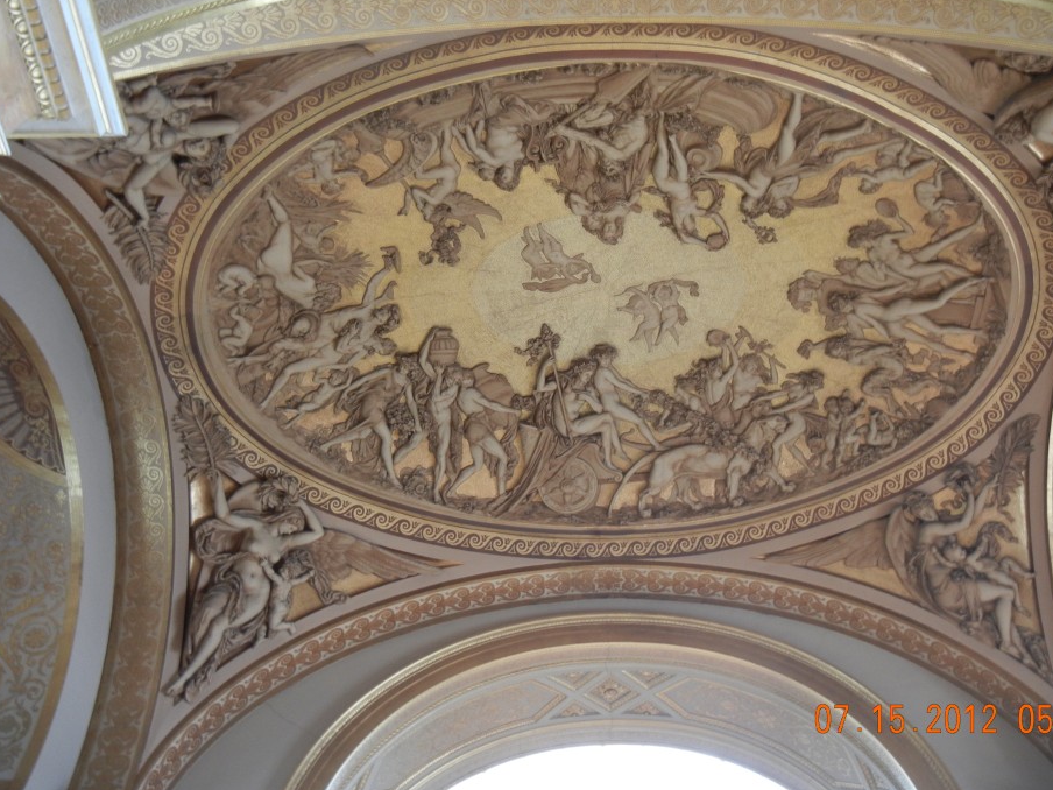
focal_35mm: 34
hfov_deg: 53.8
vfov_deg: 41.8
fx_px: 1034
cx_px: 585
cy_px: 365
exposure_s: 1/7.2
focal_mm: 5.4
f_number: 3.5
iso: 200
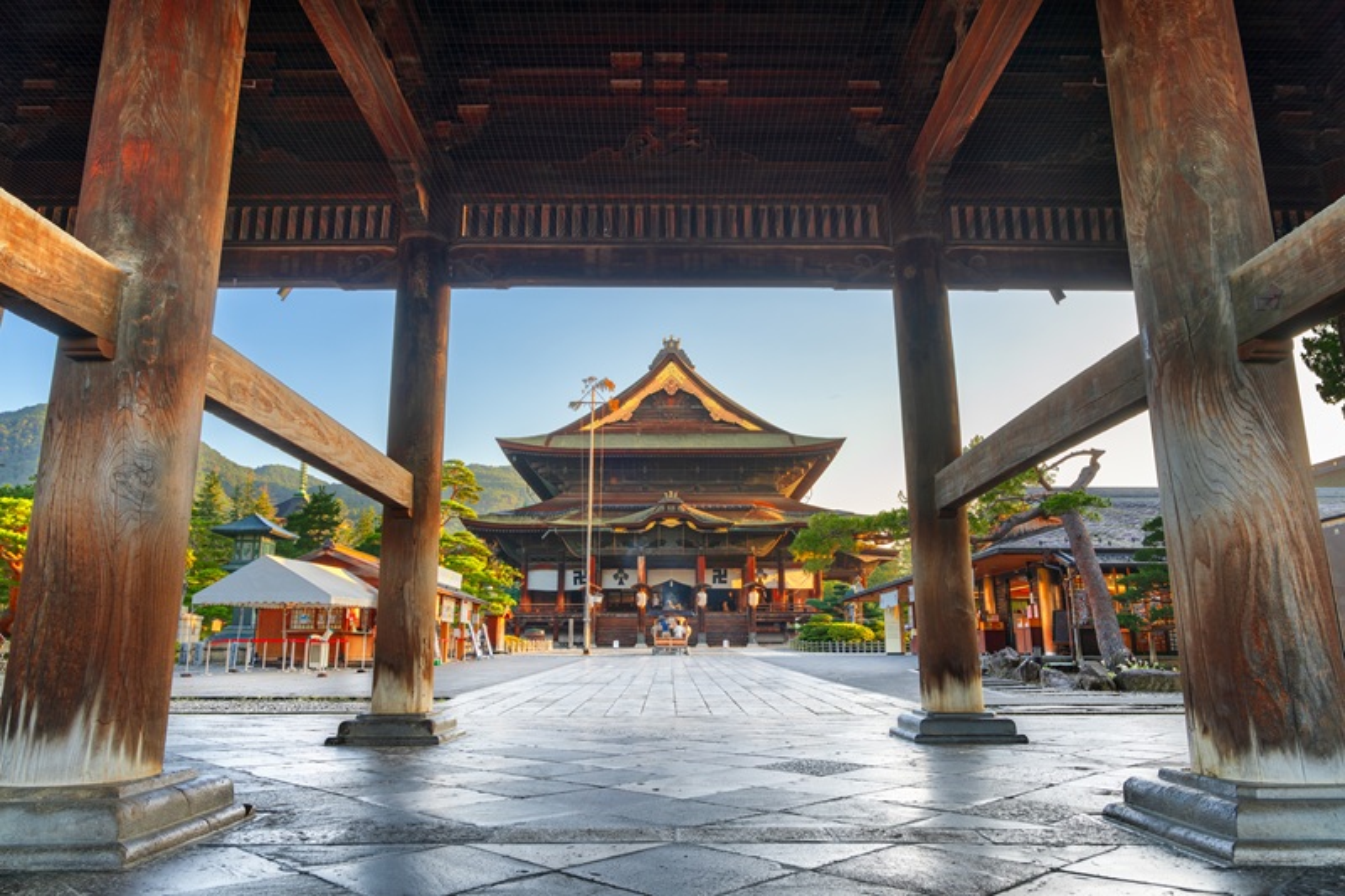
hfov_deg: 73.8
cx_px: 672
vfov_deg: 53.1
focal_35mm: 24
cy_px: 448
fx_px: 896
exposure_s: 1/3.33
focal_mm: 24
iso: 100
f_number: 11
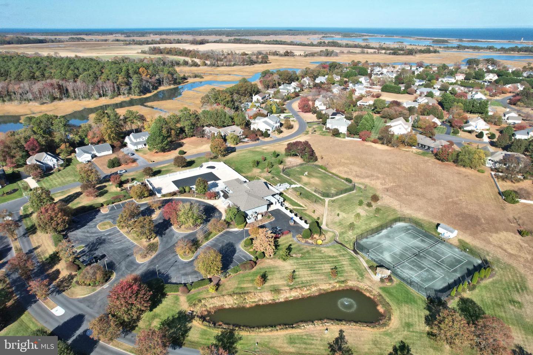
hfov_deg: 78.6
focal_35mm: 22
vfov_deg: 57.2
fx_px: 326
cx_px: 266
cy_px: 178
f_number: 2.8
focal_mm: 8.38
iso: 400
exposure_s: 1/5000
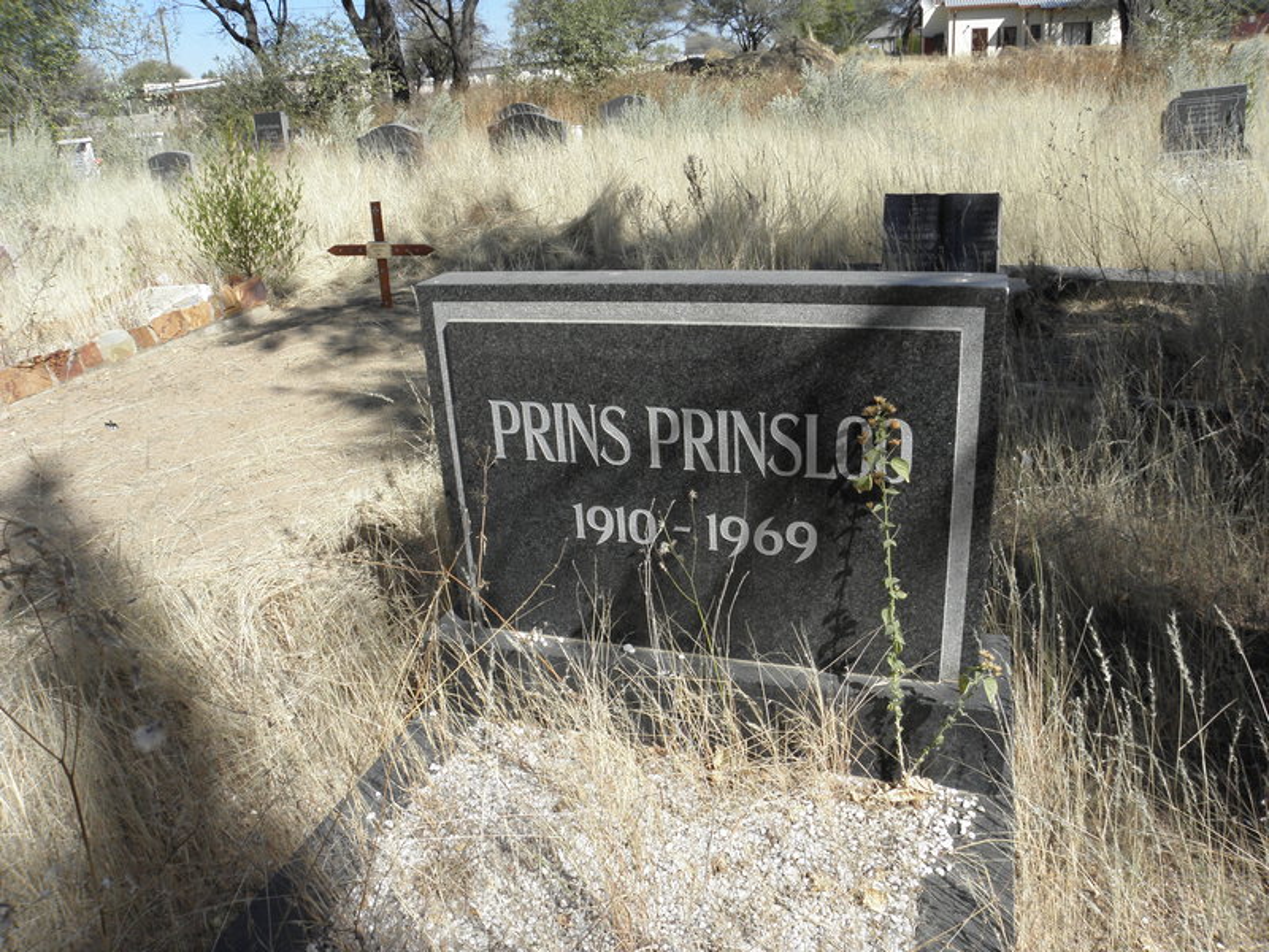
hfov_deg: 67.3
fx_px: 953
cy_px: 476
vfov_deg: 53.1
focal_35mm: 26
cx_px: 634
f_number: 5.6
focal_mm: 4.6
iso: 64
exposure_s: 1/200
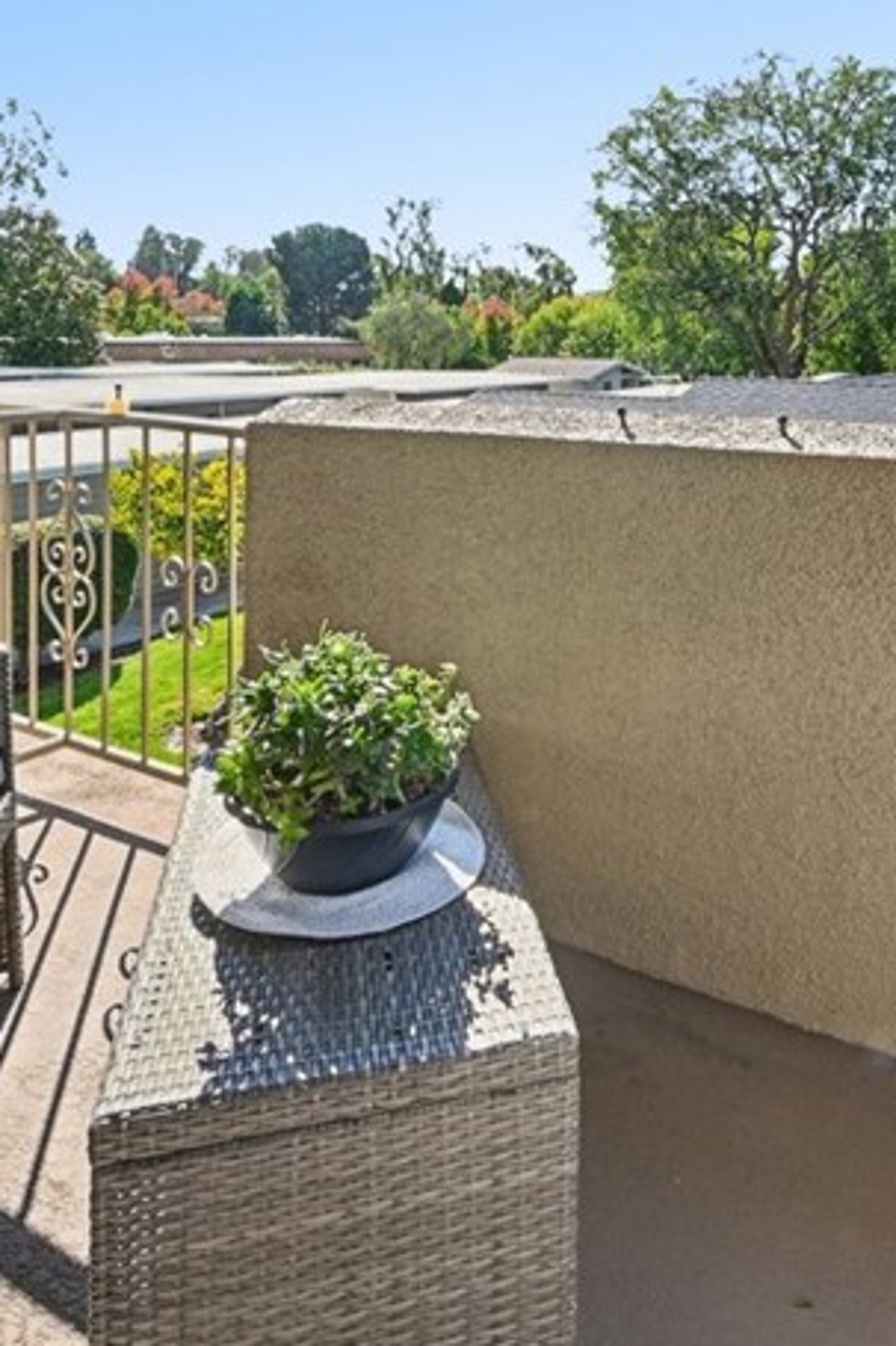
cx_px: 633
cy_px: 390
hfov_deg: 46.7
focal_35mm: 27
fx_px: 1009
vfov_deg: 64.6
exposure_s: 1/13
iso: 250
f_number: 22
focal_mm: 12
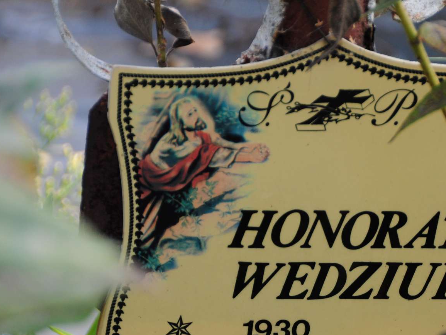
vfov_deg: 4.6
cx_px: 328
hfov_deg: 6.2
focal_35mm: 321
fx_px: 4135
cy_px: 275
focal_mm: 120
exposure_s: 1/160
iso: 250
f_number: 5.3
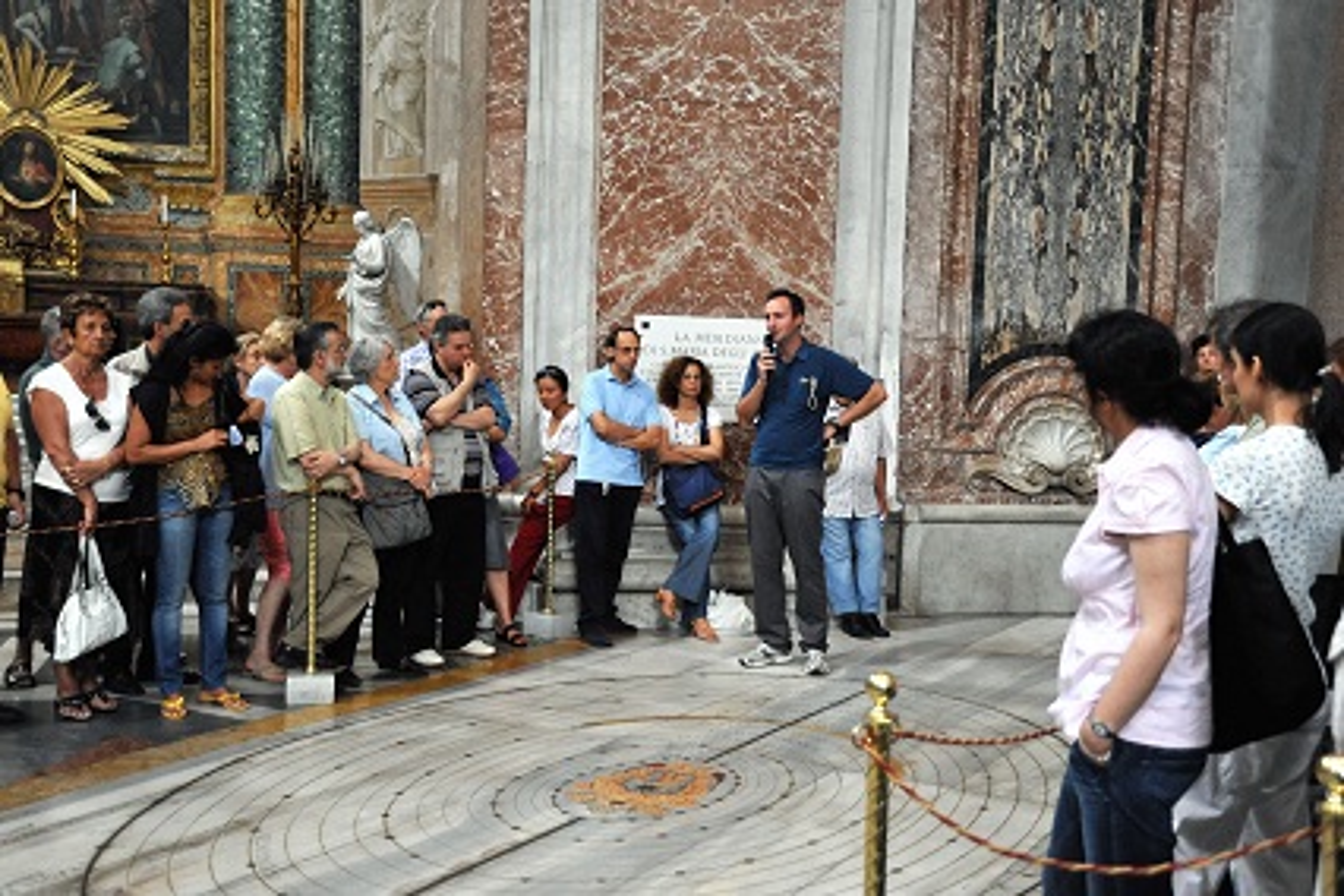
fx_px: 1680
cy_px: 448
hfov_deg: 43.6
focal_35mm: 45
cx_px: 672
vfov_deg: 29.9
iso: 3200
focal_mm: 45
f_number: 5
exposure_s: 1/20
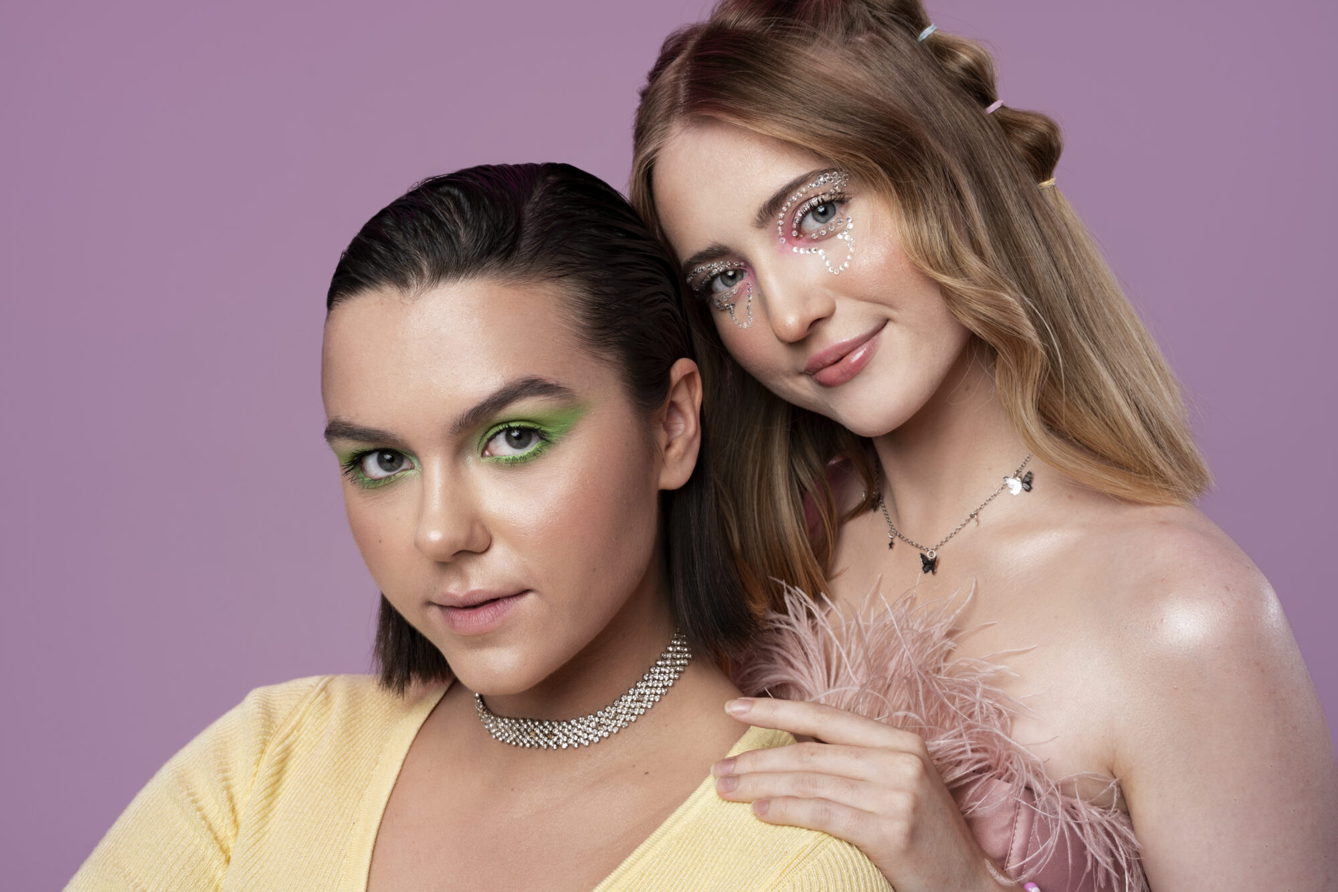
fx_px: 2044
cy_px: 446
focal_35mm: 55
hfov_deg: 36.2
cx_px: 669
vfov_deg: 24.6
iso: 125
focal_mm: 55
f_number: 13
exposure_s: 1/160
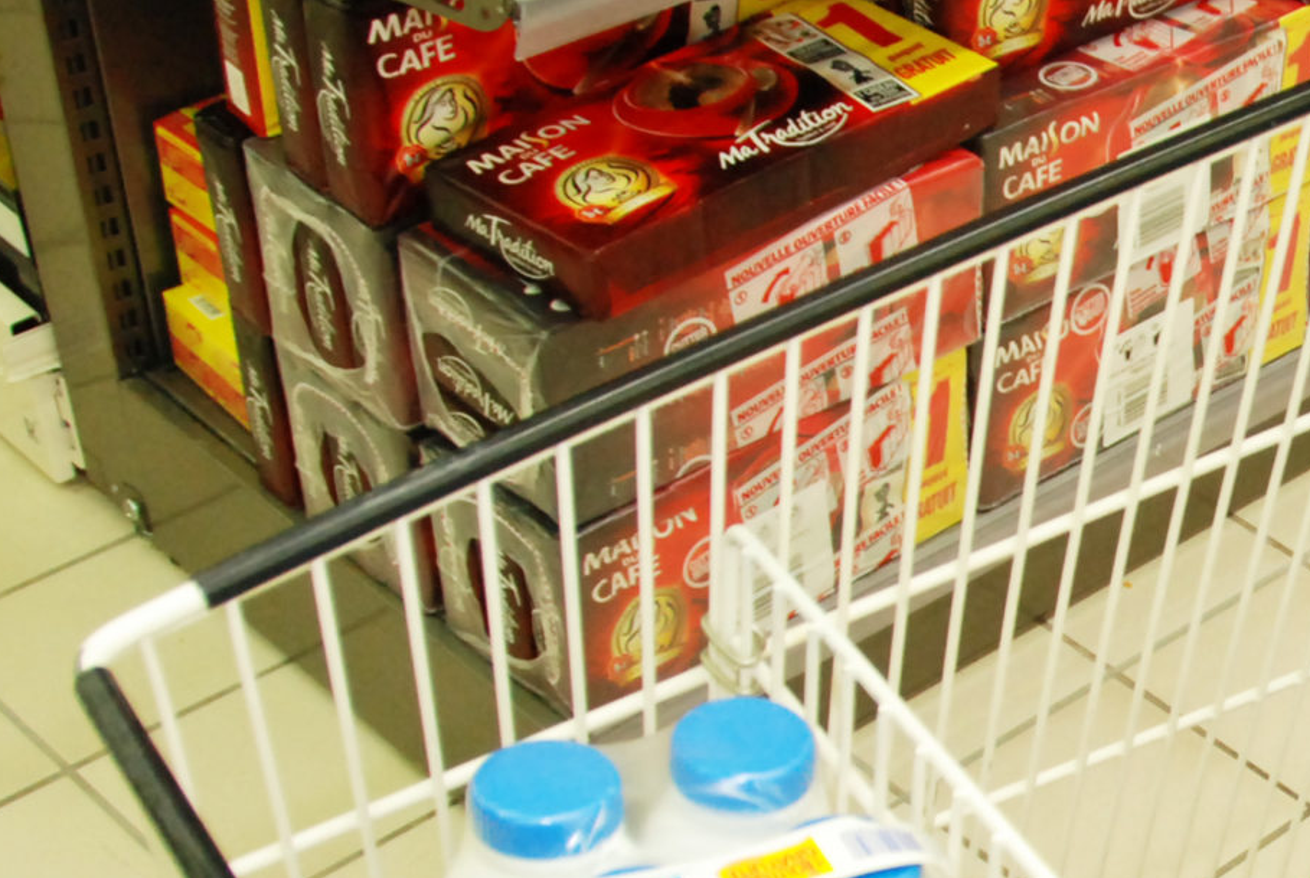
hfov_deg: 24.2
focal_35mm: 76
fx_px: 2770
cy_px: 727
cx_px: 1559
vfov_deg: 17.8
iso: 800
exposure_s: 1/200
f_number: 3.5
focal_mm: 18
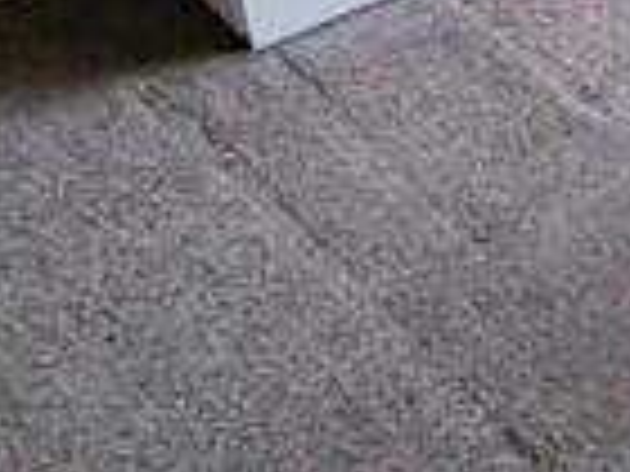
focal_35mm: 117
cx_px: 1400
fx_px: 2129
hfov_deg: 13.4
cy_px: -557
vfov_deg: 11.1
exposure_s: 1/25
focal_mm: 1.66
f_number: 2.2
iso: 195
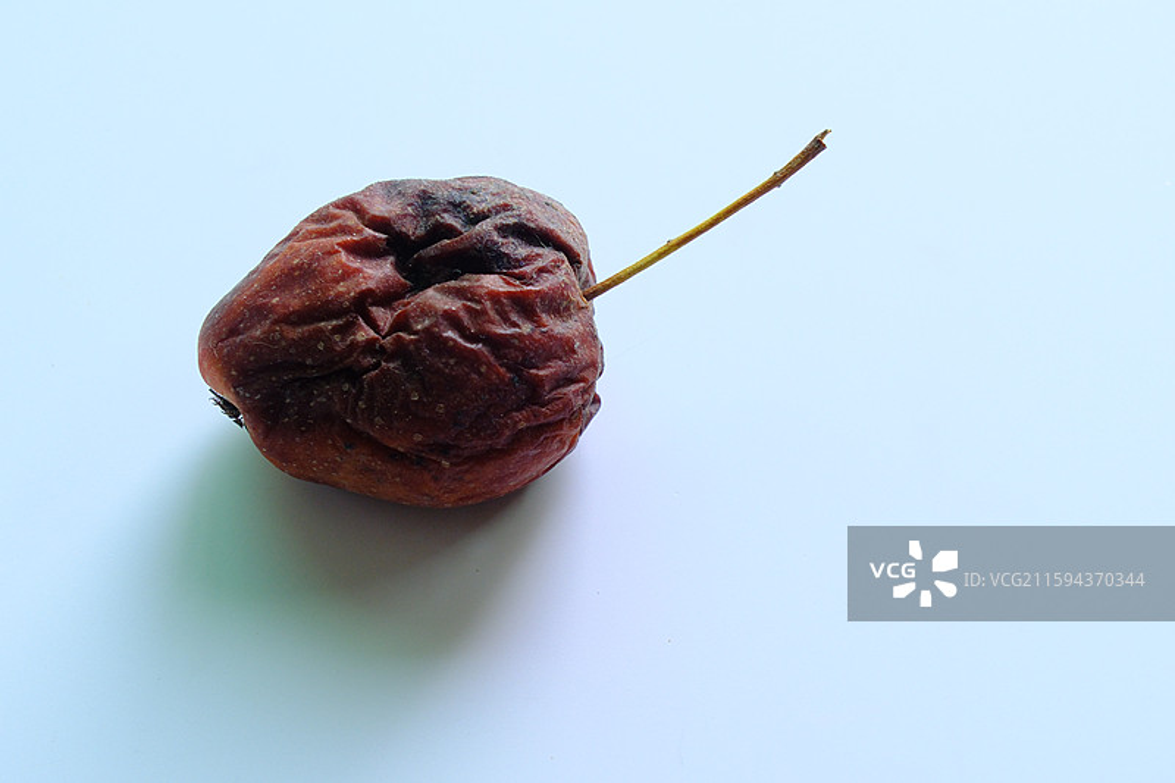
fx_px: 1958
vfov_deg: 22.6
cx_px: 588
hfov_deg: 33.4
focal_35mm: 60
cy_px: 392
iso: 800
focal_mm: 39.7
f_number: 7.1
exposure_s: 1/50
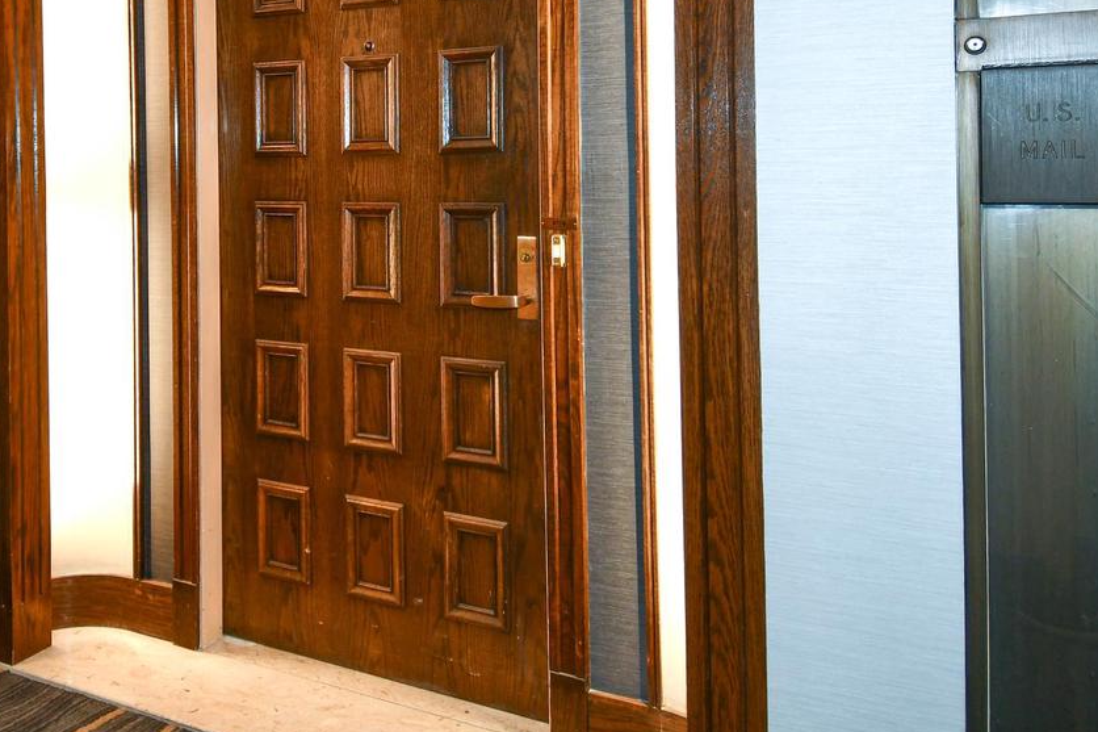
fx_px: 945
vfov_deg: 40.9
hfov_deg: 56.8
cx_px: 255
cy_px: 172
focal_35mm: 31
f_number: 4
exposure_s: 1/60
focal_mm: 12
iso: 320
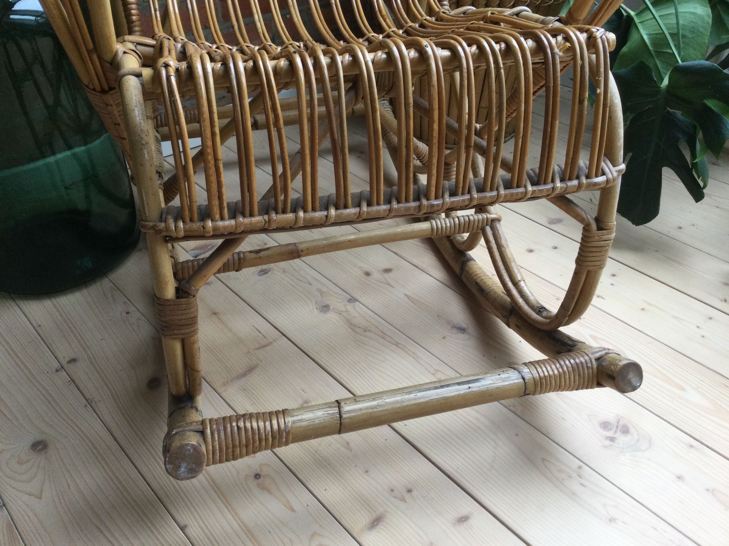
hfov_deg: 58.4
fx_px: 653
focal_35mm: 31
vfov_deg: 45.4
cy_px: 273
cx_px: 364
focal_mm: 3.3
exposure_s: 1/33
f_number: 2.4
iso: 80
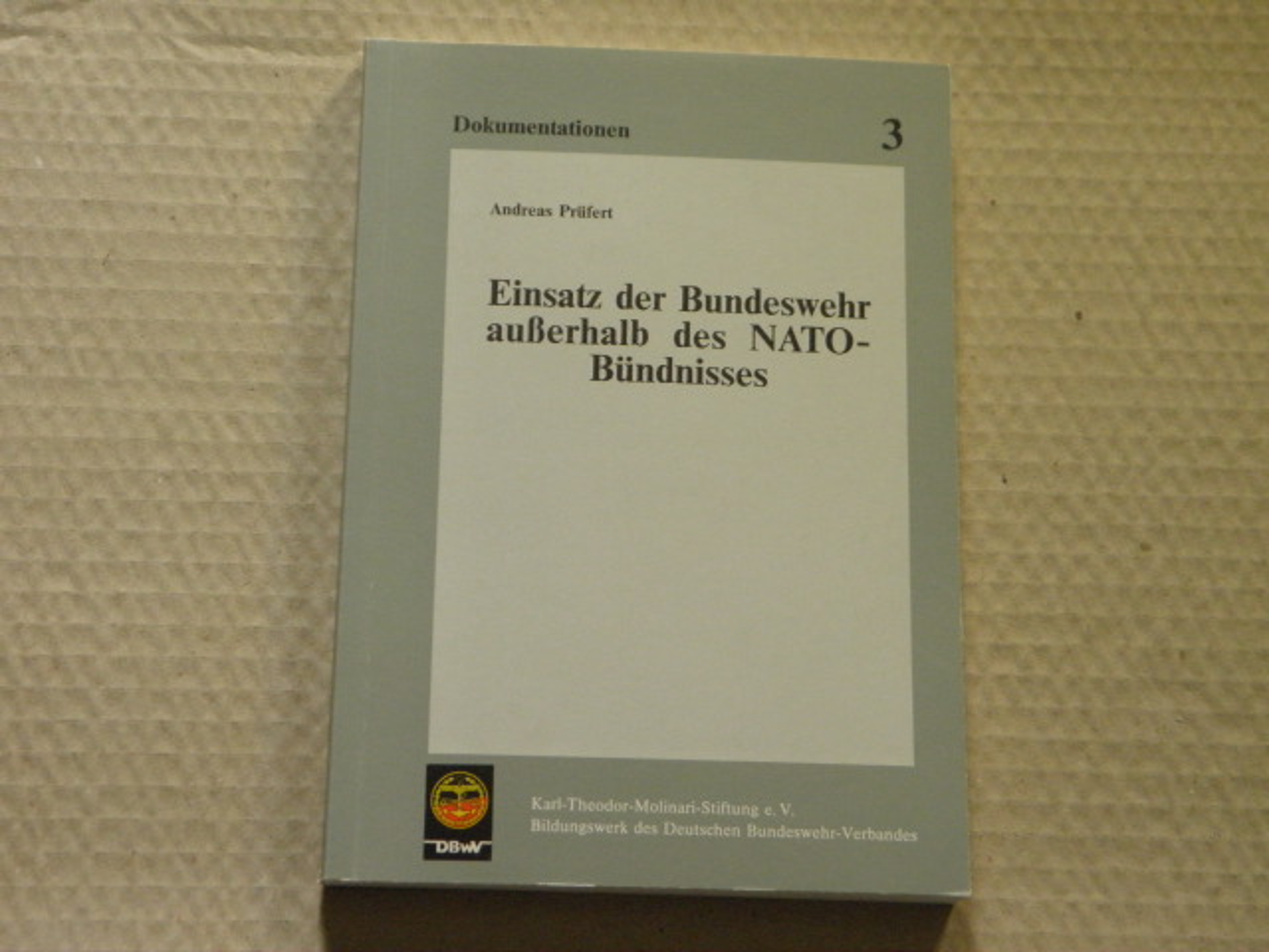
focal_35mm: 68
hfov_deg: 28.6
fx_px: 2493
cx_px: 634
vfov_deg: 21.6
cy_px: 476
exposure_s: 1/8
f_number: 4.3
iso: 400
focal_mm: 12.2
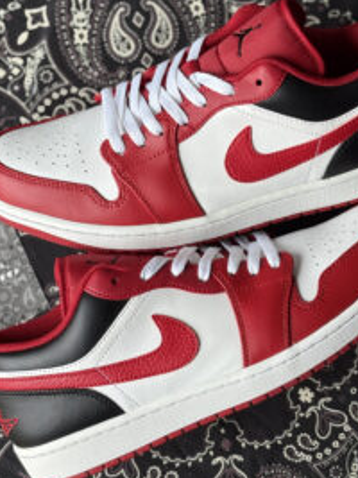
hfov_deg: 18.9
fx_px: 1076
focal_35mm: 78
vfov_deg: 25.0
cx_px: 206
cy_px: 229
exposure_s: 1/331
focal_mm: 5.96
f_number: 1.6
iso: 32
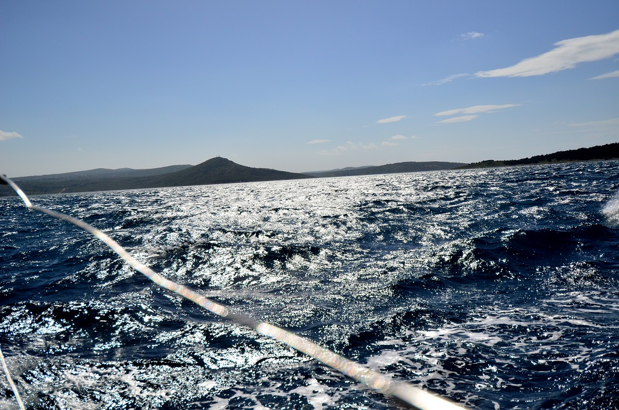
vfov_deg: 36.7
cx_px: 310
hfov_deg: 53.2
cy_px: 205
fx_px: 618
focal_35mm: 36
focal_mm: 24
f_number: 4.5
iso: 450
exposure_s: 1/8000
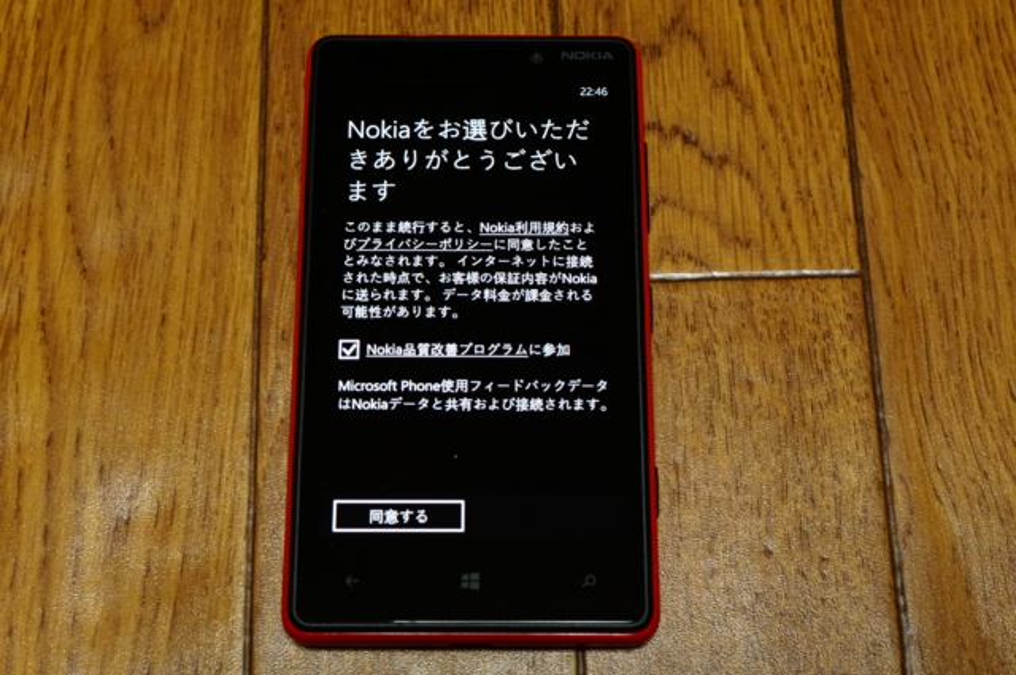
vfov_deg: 25.9
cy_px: 338
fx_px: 1466
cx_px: 508
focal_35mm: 52
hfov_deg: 38.2
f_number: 8
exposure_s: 1/20
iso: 1600
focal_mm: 35
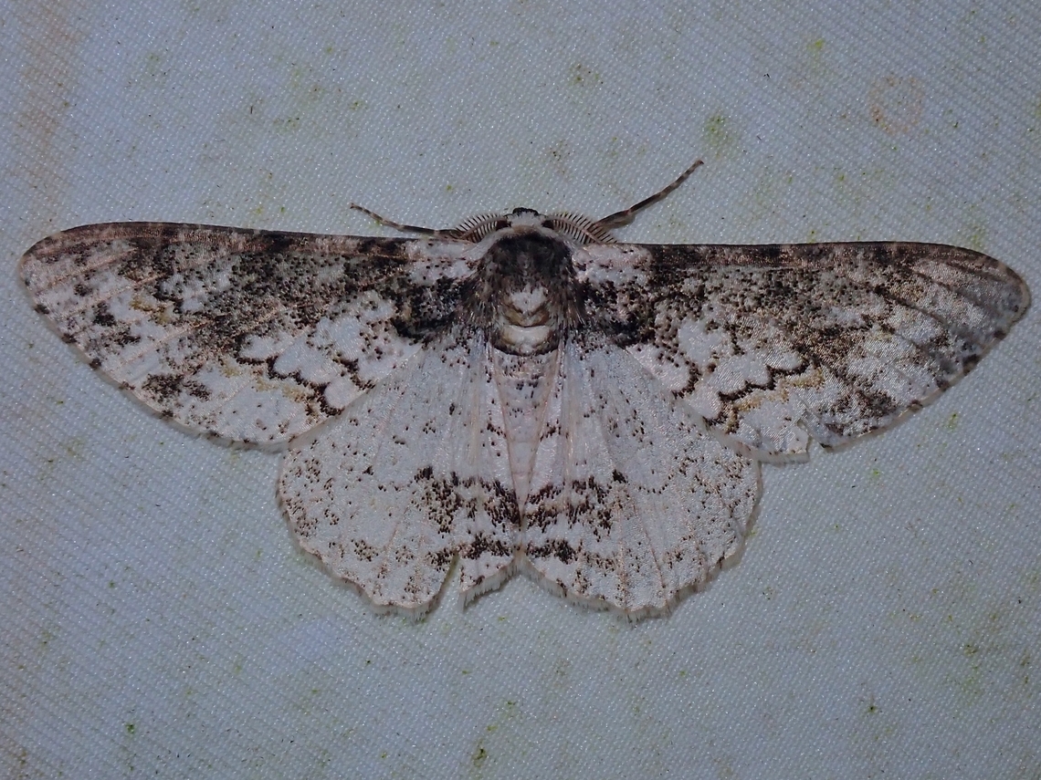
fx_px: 3007
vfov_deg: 14.8
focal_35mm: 100
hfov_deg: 19.6
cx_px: 520
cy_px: 390
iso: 200
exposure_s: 1/400
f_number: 6.3
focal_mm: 18
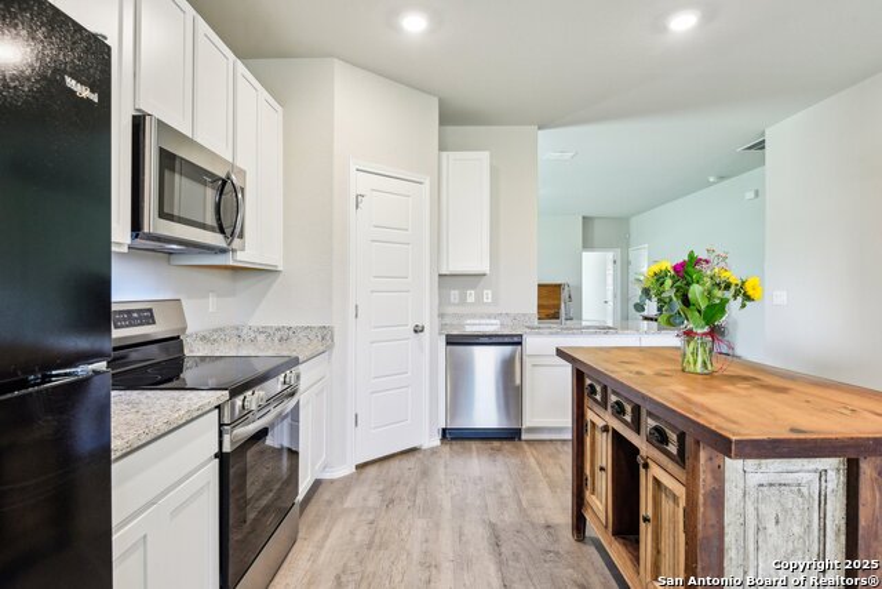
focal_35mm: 19
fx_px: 466
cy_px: 294
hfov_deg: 86.9
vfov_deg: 64.6
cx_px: 441
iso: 2000
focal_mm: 19
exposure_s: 1/20
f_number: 8
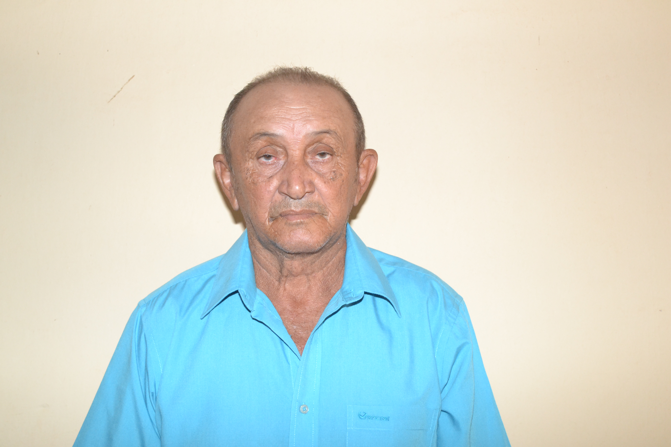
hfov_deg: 29.2
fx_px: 1286
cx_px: 336
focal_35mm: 69
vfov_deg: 19.7
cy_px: 224
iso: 1600
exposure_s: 1/60
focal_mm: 46
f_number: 6.3
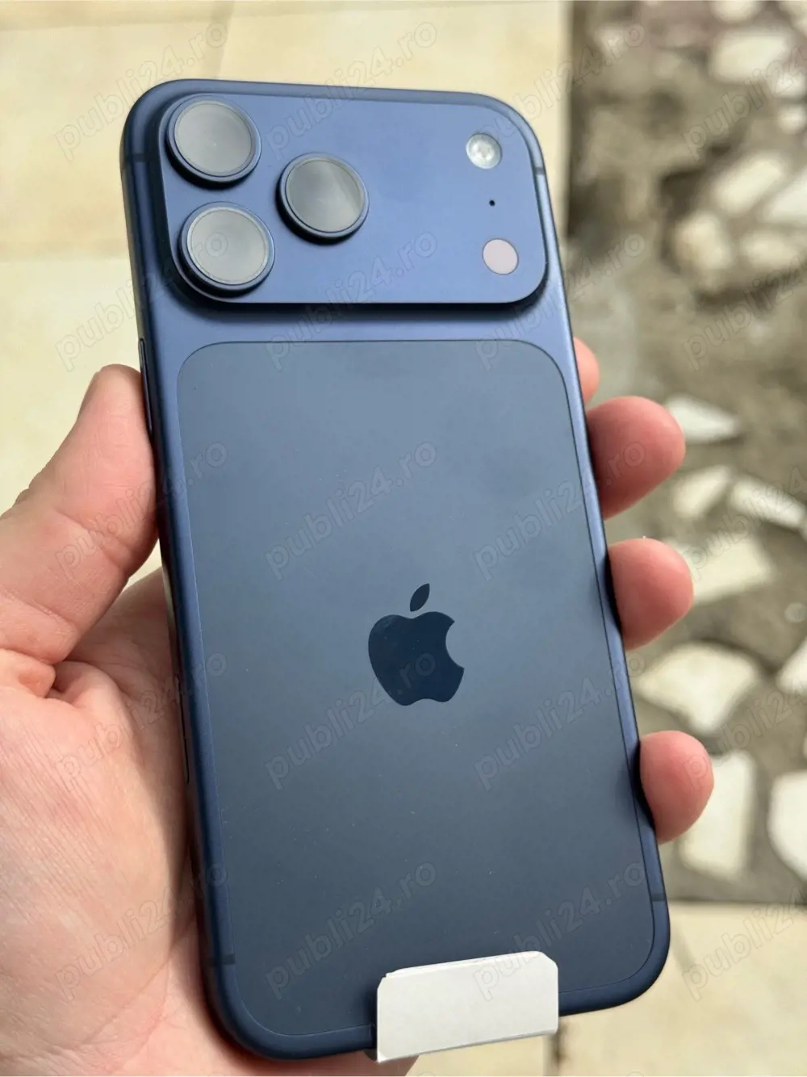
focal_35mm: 48
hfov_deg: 30.3
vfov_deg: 39.7
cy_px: 538
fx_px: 1493
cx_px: 404
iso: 64
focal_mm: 6.76
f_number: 1.78
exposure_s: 1/1818
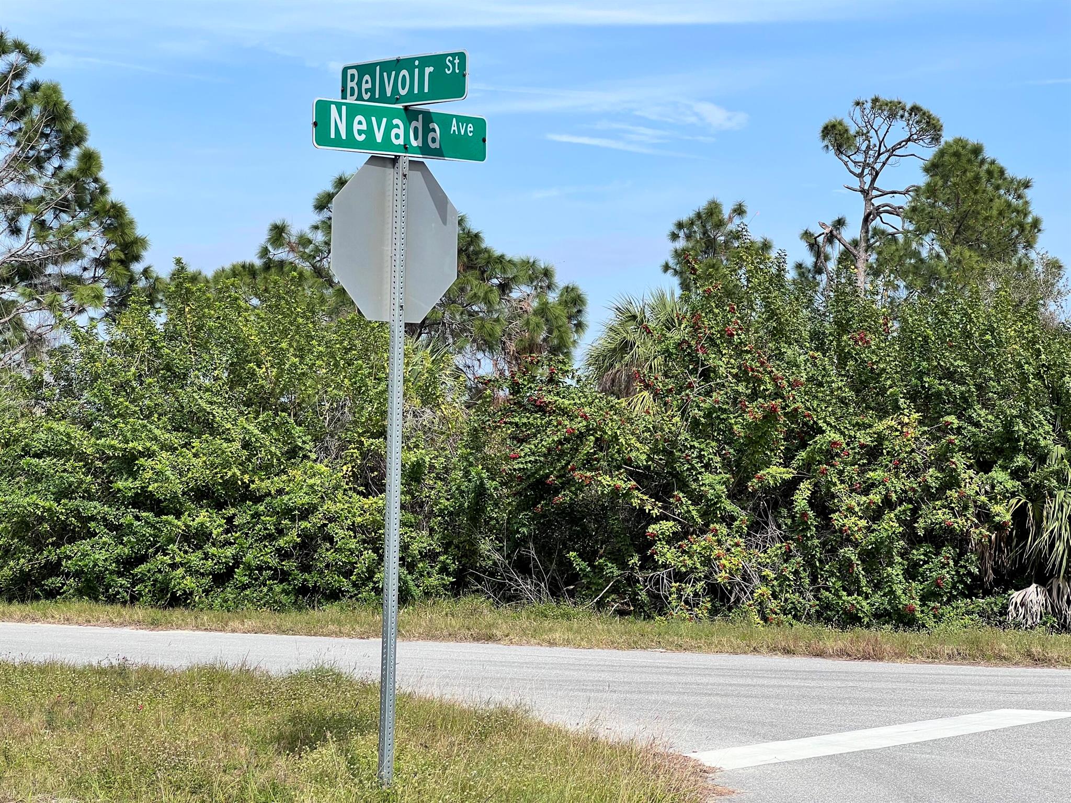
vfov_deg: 19.1
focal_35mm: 77
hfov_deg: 25.3
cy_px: 402
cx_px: 536
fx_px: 2382
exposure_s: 1/809
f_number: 2.8
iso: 32
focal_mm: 9
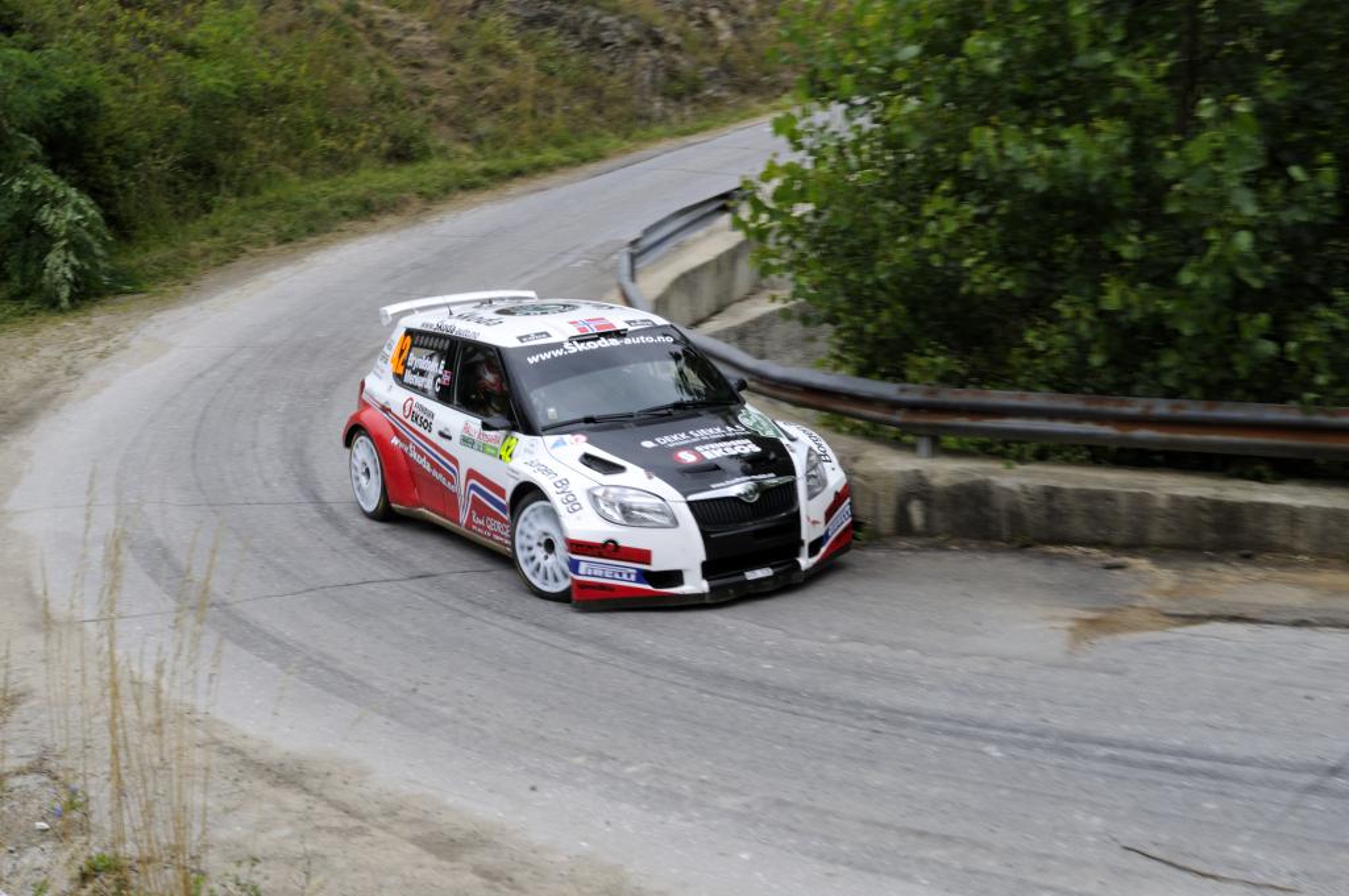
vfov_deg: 25.7
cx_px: 674
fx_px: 1965
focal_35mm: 52
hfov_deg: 37.9
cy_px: 448
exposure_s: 1/160
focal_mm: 35
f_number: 18
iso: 400
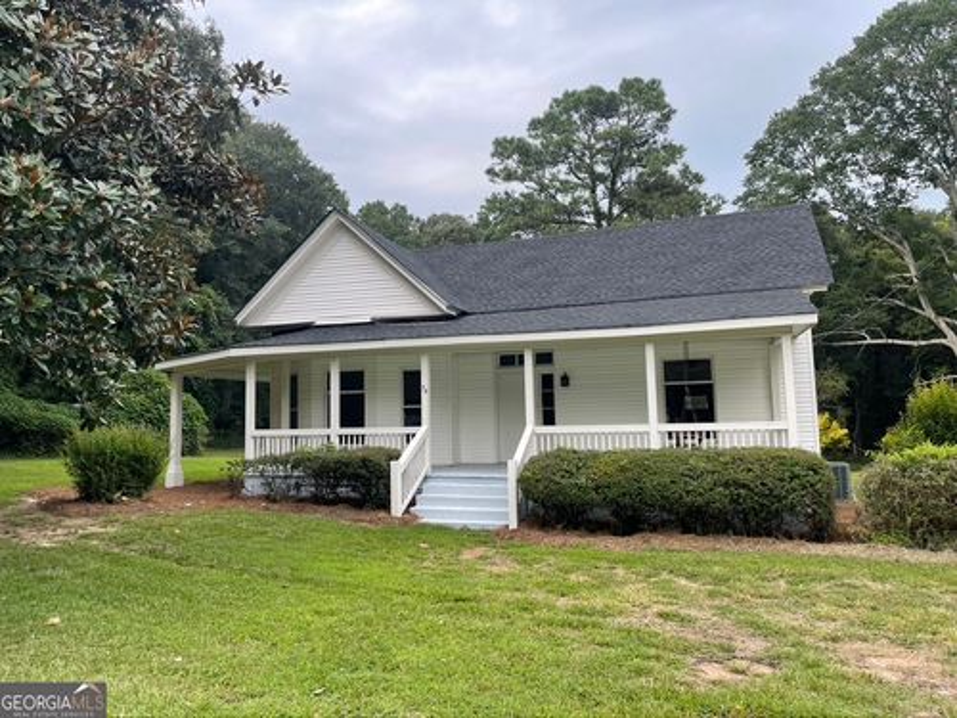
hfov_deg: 69.4
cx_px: 478
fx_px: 691
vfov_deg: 54.9
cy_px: 359
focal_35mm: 25
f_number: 1.6
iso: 32
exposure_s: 1/687
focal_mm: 5.1
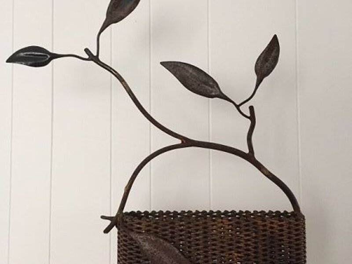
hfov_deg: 61.7
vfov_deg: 48.2
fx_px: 295
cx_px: 176
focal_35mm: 29
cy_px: 132
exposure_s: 1/30
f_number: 2.2
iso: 100
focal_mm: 4.15
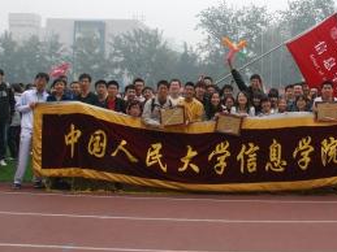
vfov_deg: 28.9
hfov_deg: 37.3
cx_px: 250
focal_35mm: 50
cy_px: 81
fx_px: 487
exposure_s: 1/400
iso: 1600
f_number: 11
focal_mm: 20
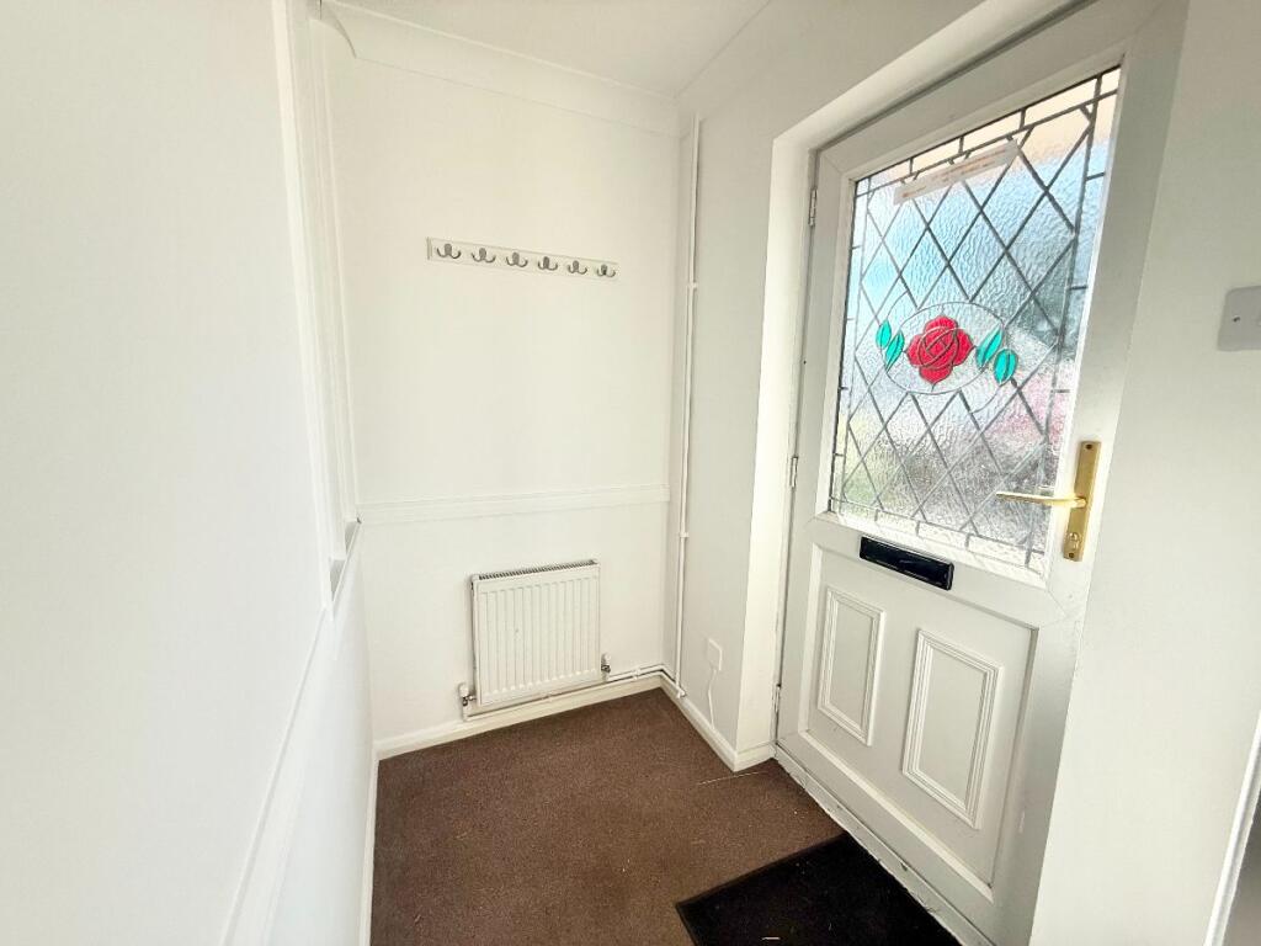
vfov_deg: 85.7
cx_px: 630
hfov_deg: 102.1
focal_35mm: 14
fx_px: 510
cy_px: 473
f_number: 2.2
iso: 64
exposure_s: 1/518
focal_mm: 2.22
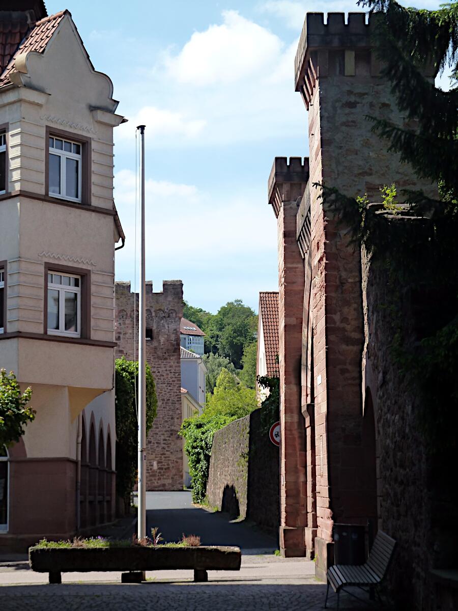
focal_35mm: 72
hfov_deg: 20.4
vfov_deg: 27.0
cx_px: 229
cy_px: 306
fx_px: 1270
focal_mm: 11.9
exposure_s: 1/320
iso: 125
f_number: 4.1
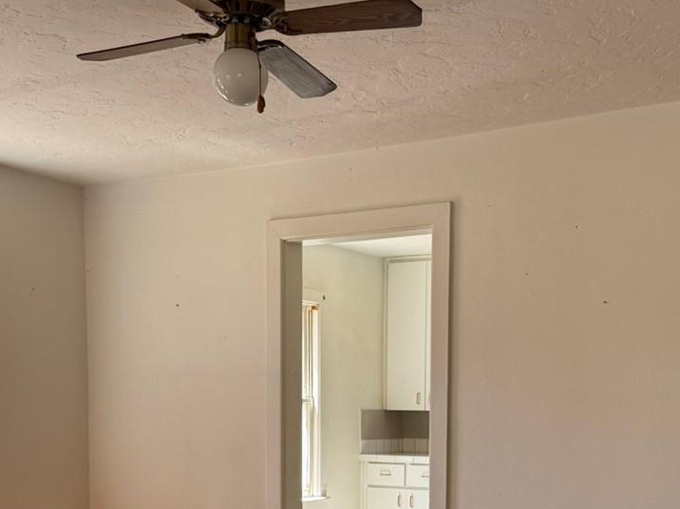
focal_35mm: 54
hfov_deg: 35.5
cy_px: 483
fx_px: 1061
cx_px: 373
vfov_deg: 25.9
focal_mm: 6.76
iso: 100
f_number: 1.78
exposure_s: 1/294
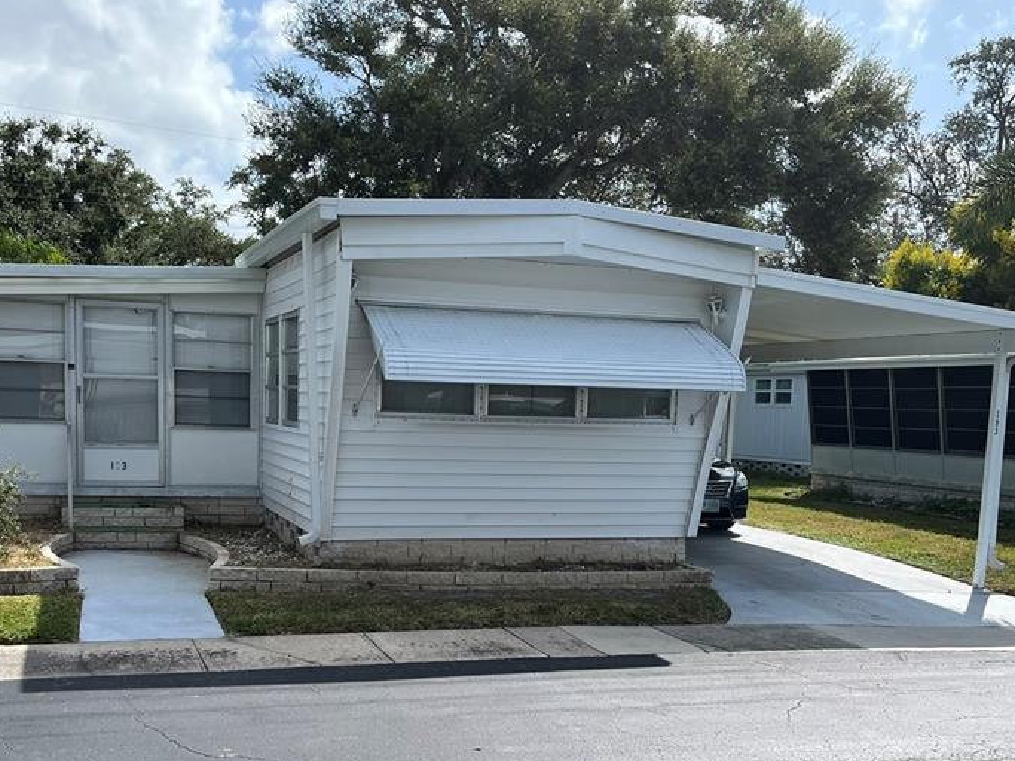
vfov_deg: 36.2
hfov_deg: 47.8
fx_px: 1143
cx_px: 479
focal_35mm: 39
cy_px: 543
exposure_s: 1/3623
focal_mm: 5.1
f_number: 1.6
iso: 50
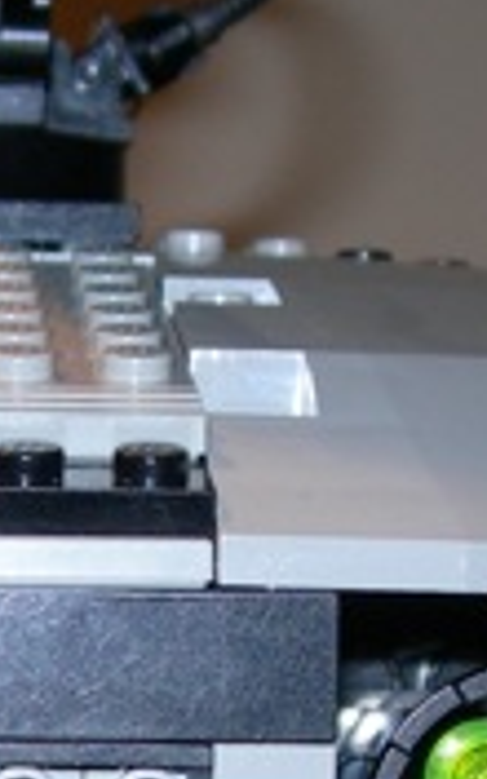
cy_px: 659
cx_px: -58
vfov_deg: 11.8
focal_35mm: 176
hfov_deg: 7.4
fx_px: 3737
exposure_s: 1/60.1
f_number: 2.8
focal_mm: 7.8
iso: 50
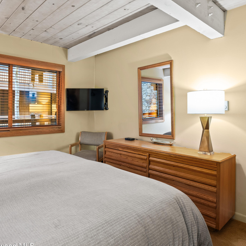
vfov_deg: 65.0
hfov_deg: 64.4
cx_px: 98
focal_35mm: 24
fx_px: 193
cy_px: 122
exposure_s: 5
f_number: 7.1
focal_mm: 17
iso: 400
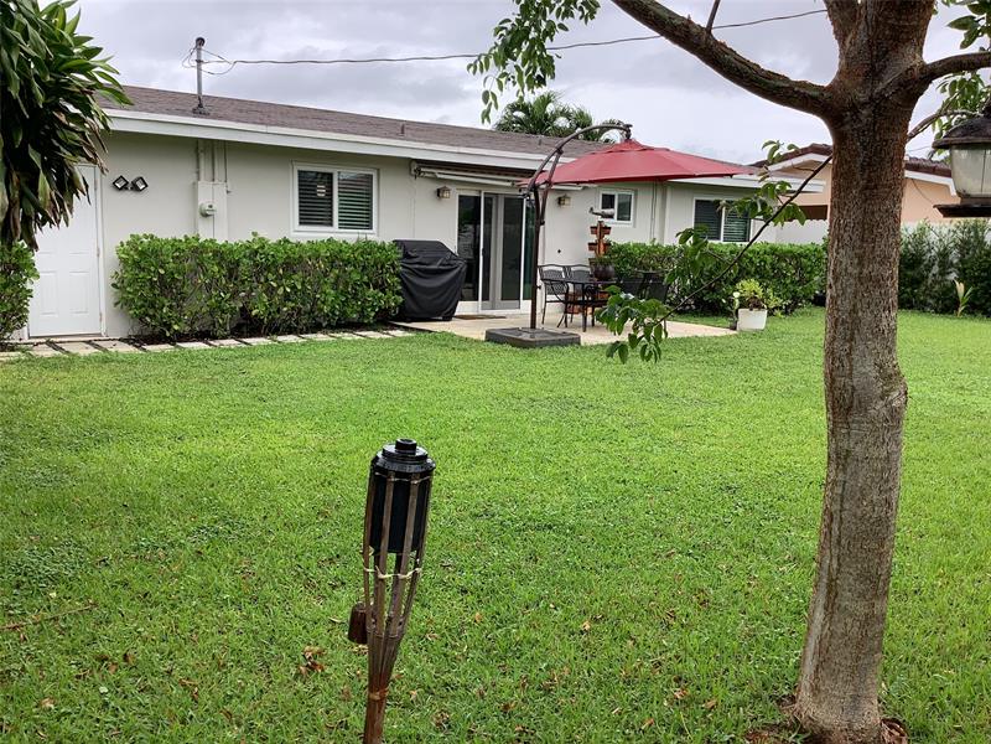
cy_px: 372
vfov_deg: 45.4
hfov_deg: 58.4
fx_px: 887
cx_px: 496
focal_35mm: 31
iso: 32
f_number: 2.4
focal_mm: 3.3
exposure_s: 1/120
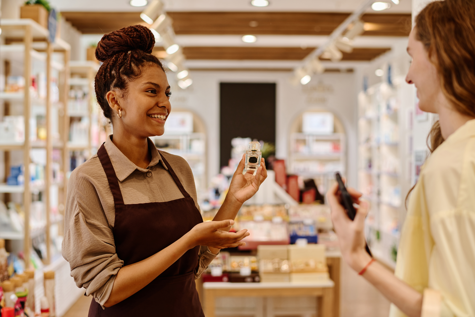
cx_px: 238
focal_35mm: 58
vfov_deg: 23.4
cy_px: 158
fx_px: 765
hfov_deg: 34.5
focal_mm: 58
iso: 250
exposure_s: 1/200
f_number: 2.8
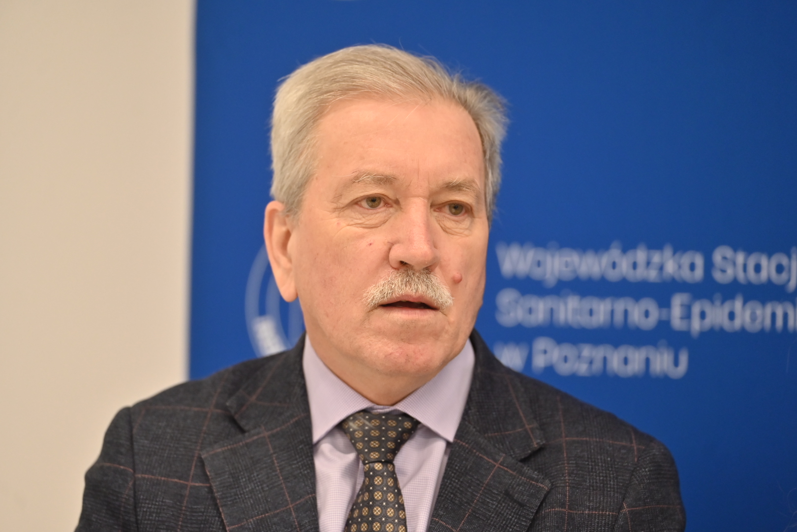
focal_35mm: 145
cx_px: 398
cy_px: 266
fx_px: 3210
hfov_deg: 14.2
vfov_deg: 9.5
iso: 1400
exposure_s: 1/400
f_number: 2.8
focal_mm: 145
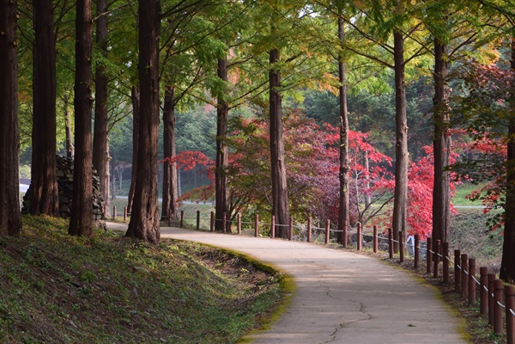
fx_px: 1502
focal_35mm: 105
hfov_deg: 19.5
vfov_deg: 13.0
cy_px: 172
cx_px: 258
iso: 400
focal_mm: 70
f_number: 9
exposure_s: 1/100
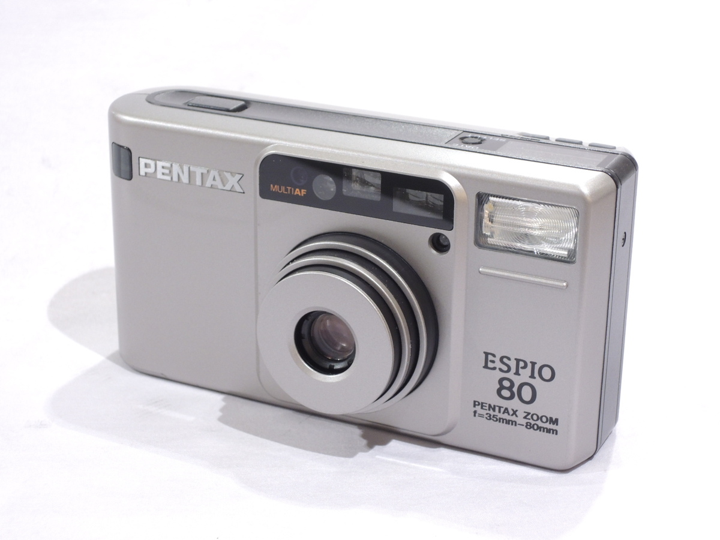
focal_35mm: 77
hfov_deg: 25.3
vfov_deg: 19.1
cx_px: 360
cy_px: 270
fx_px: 1602
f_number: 4.7
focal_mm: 13.8
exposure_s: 1/40
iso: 400
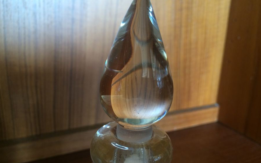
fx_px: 228
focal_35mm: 32
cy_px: 91
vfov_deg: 39.4
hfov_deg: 59.6
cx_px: 130
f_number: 2.2
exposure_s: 1/30
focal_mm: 4.12
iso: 80
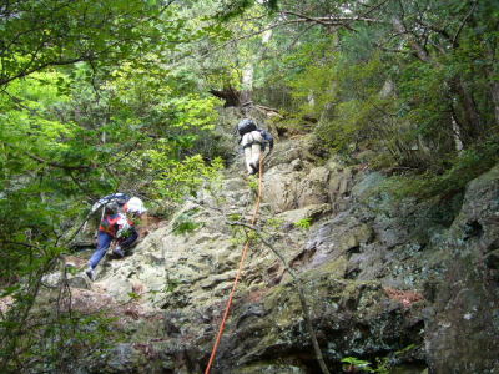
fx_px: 577
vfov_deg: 36.0
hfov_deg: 46.8
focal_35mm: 40
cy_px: 187
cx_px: 250
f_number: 2.8
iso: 80
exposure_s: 1/60
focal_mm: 4.7
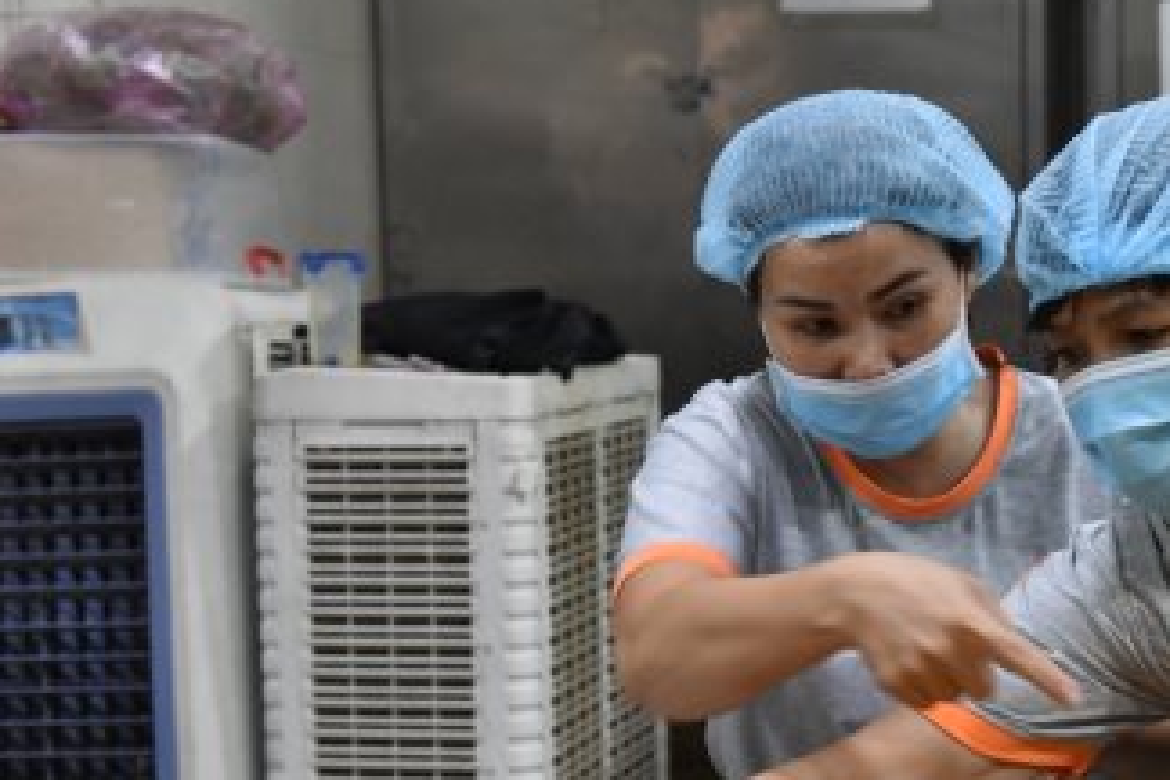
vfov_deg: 18.1
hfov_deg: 26.6
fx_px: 2437
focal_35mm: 75
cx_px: 914
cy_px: 515
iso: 3200
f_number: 4
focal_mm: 38
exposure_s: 1/100
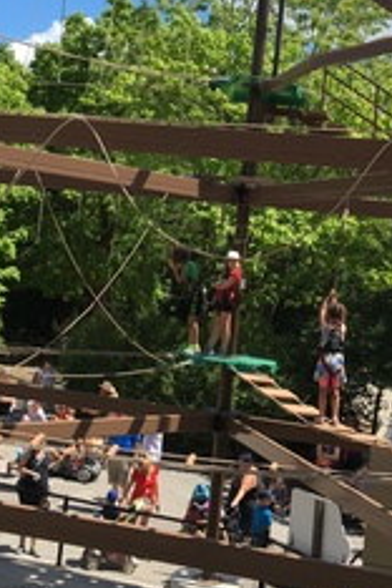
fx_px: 1013
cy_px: 143
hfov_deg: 21.9
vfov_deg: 31.8
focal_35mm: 62
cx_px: 181
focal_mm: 4.15
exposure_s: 1/974
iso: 25
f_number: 2.2
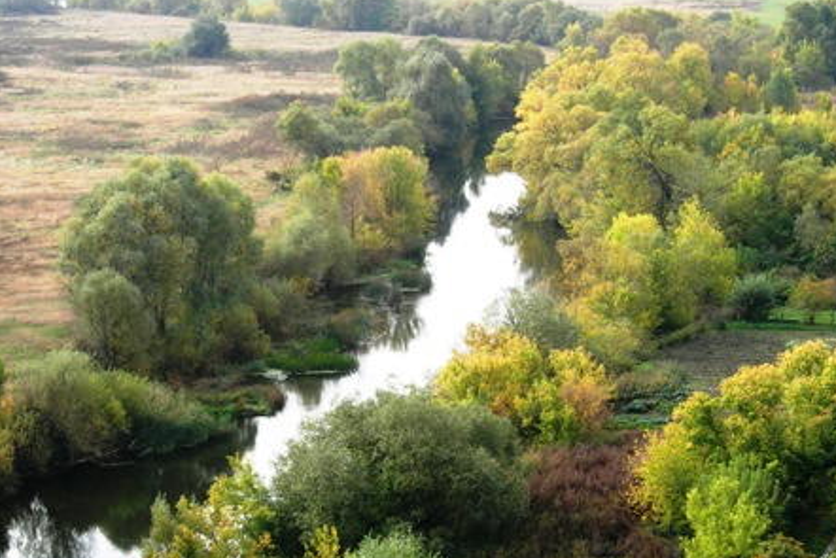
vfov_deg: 11.5
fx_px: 2764
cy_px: 293
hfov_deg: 17.2
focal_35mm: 119
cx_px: 422
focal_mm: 23.4
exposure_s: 1/105
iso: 64
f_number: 8.2
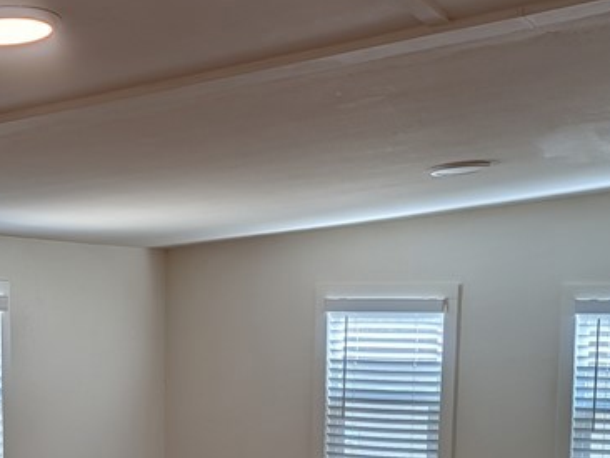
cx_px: 179
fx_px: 1181
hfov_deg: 28.7
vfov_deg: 21.0
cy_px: 486
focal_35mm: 67
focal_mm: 6.9
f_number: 1.68
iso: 19
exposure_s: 1/334
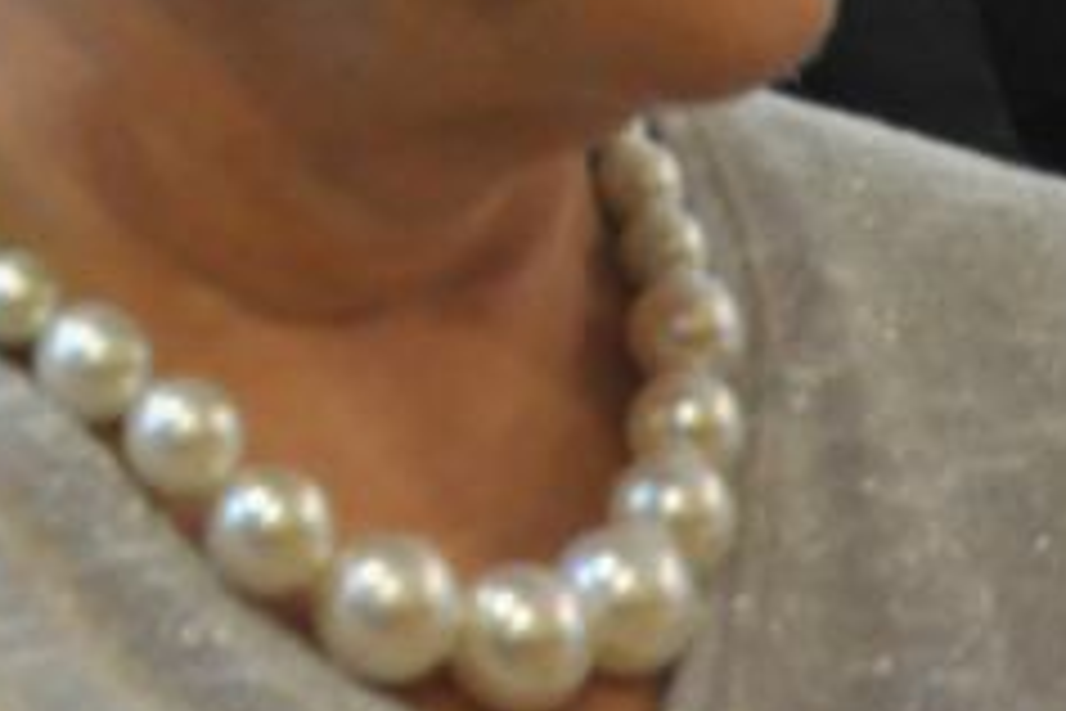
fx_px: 20109
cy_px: -792
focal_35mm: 679
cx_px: -999
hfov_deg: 3.0
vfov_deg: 2.0
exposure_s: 1/200
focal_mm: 105
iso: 2000
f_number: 5.6
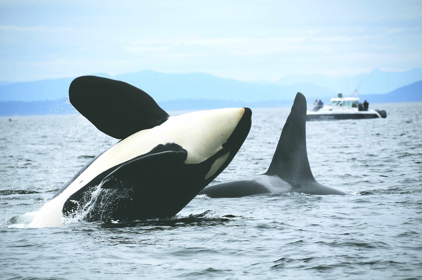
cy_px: 140
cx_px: 211
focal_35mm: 300
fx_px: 3512
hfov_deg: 6.9
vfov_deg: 4.6
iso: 320
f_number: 5.6
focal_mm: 200
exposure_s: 1/1000
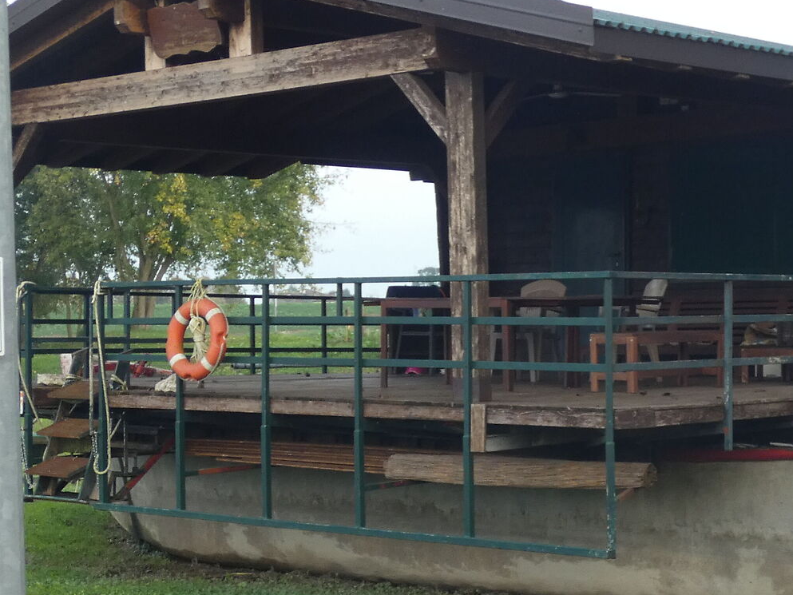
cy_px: 388
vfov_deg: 16.9
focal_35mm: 87
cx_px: 613
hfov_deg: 22.3
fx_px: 1993
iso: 125
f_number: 3.5
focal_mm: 6.5
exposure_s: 1/80
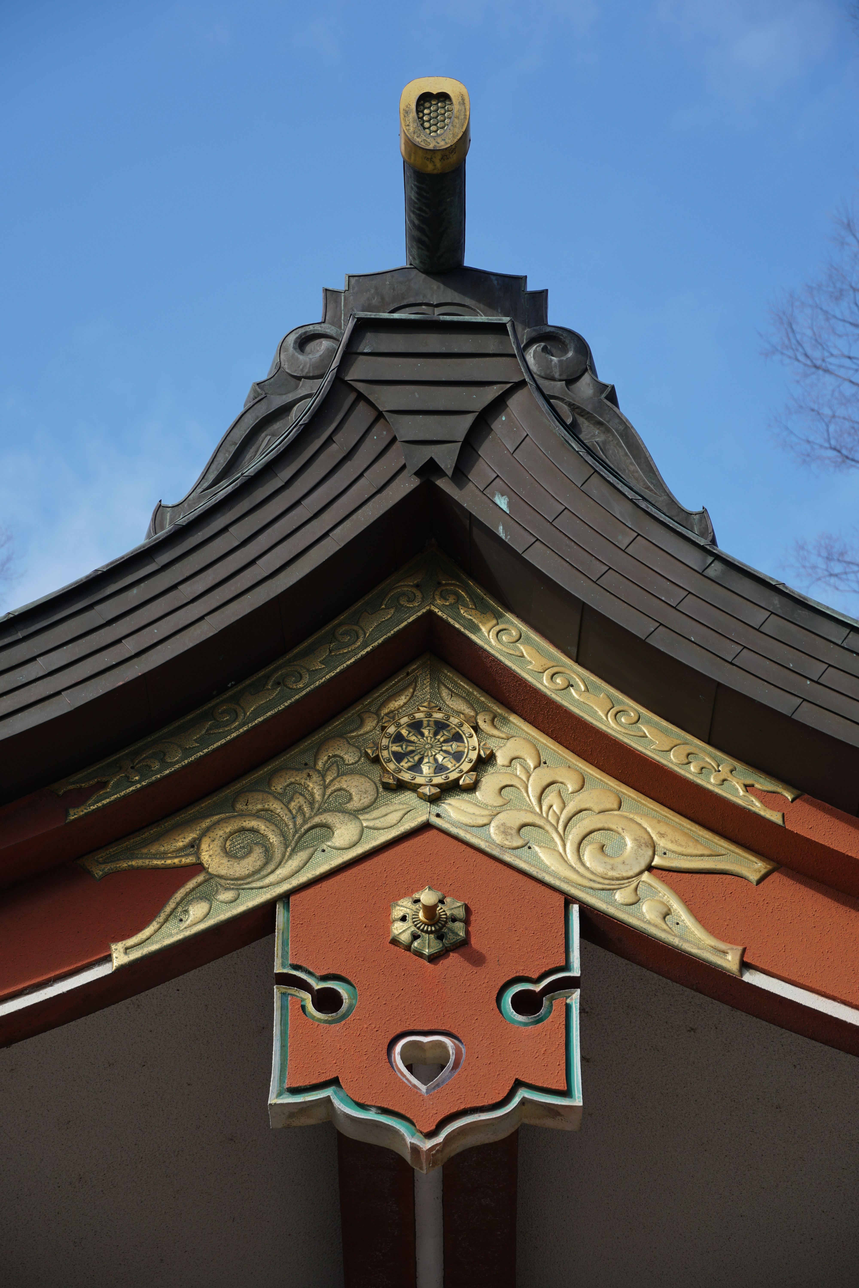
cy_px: 644
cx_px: 430
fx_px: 3221
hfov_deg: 15.2
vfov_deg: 22.6
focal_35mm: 90
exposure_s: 1/320
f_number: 5.6
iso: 100
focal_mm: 60
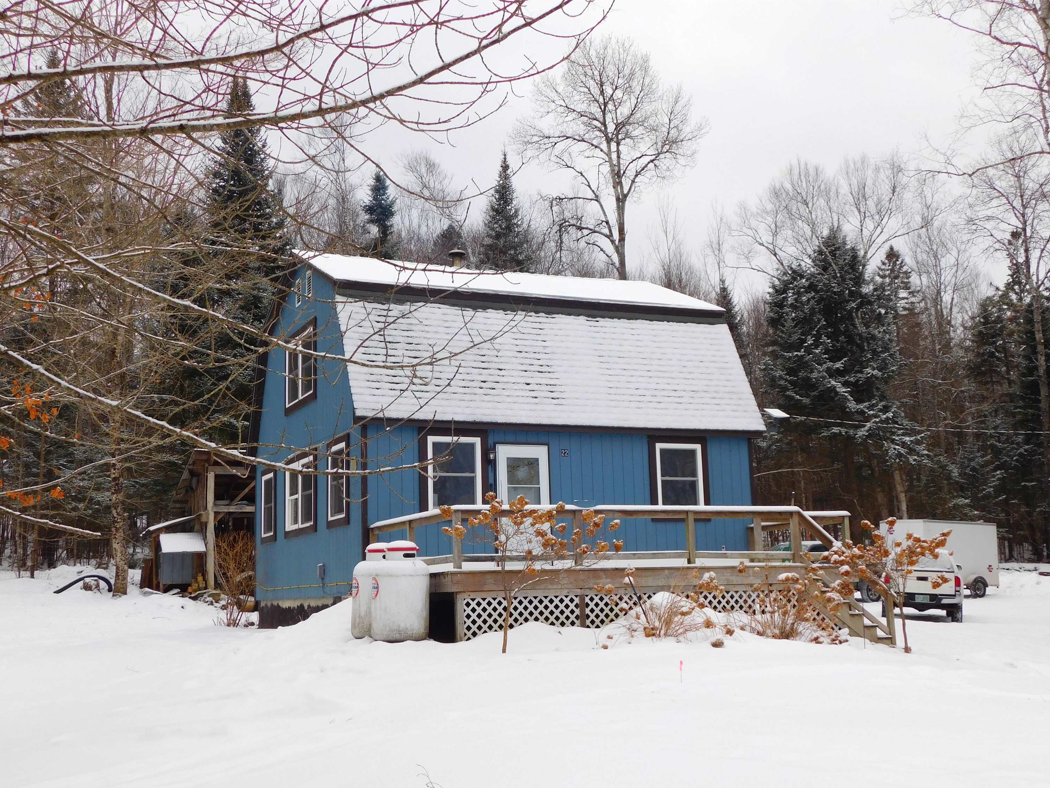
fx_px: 1244
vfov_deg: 35.1
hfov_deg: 45.8
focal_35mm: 41
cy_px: 403
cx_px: 523
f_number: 3.6
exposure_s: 1/320
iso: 125
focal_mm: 7.1
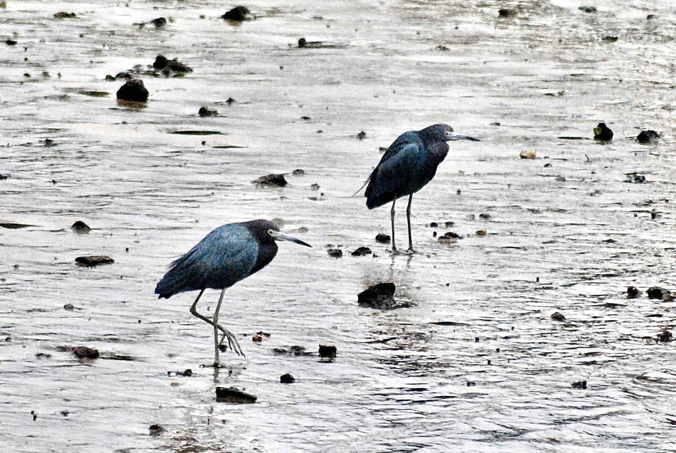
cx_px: 338
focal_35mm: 450
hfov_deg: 4.6
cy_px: 226
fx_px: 8460
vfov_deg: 3.1
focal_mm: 300
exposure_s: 1/2000
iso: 1600
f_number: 5.6
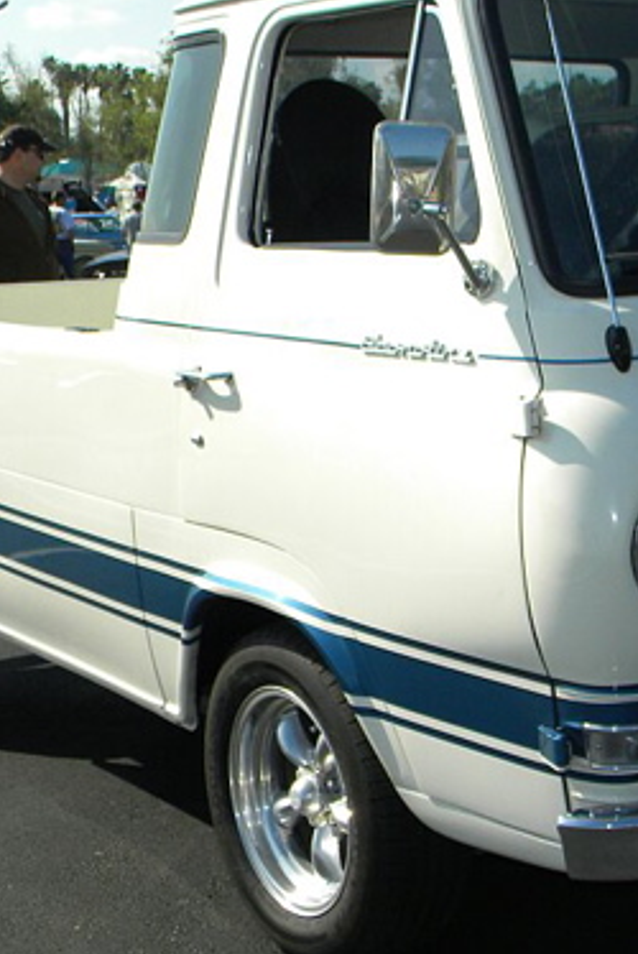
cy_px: 499
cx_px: 541
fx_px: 1725
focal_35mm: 65
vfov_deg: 30.9
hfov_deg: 20.6
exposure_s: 1/315
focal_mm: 6.4
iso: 110
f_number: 7.4
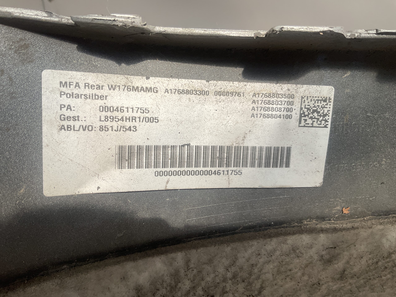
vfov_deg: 48.2
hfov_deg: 61.7
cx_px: 198
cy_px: 148
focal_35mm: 29
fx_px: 332
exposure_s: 1/1730
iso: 16
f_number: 1.8
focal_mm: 3
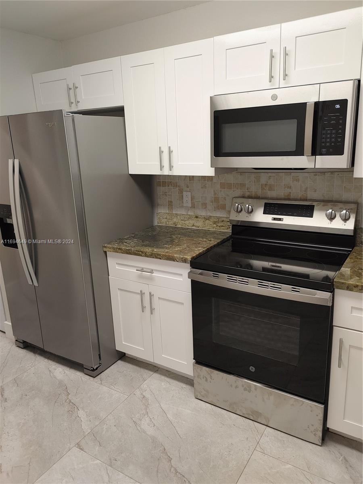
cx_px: 182
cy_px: 242
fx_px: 364
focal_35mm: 26
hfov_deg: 53.1
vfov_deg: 67.3
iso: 200
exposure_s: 1/120
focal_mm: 4.81
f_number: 1.8
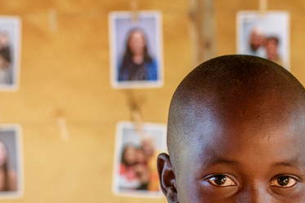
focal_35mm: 224
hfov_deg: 9.2
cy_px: 288
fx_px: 1898
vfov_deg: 6.1
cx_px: 72
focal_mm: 70
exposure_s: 1/60
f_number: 5
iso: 1250
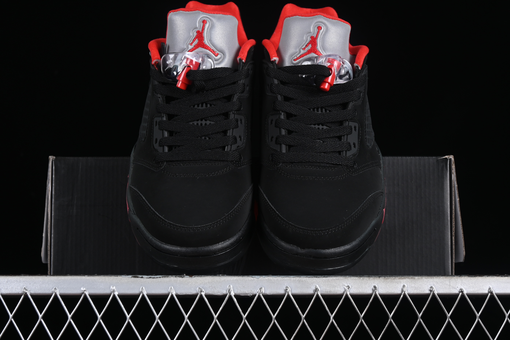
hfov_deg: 27.0
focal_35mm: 75
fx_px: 1062
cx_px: 255
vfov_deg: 18.2
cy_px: 170
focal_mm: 50
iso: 160
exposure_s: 1/50
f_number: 6.3
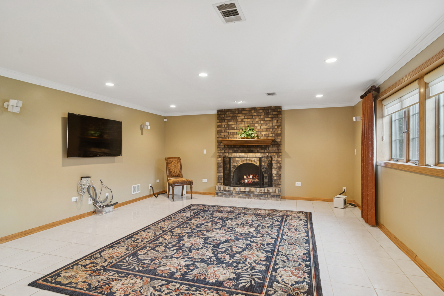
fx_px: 222
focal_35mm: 18
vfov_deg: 67.4
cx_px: 222
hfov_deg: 90.0
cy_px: 148
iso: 200
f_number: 8
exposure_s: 1/3.33
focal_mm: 12
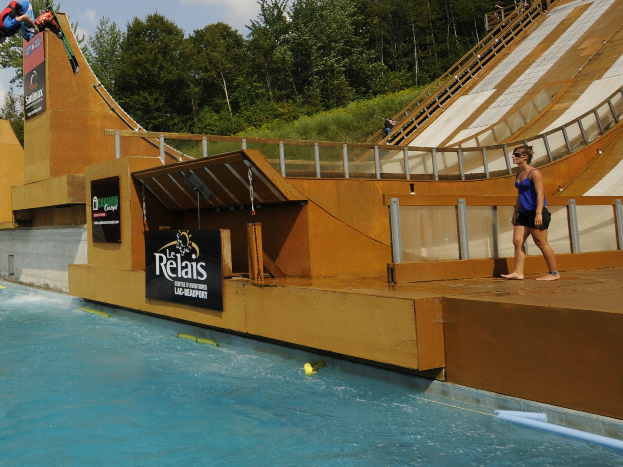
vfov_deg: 43.6
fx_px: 576
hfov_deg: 50.2
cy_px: 157
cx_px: 58
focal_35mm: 32
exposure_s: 1/1250
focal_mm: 10
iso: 200
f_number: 5.6
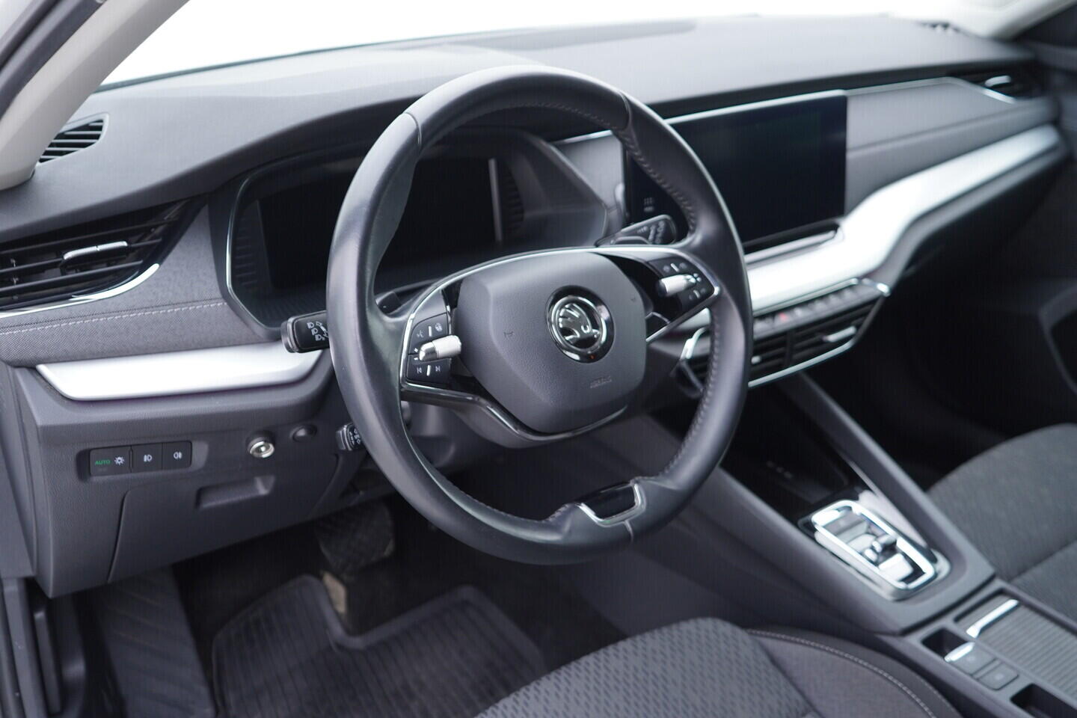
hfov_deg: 53.1
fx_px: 1077
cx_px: 538
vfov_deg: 36.9
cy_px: 359
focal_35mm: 36
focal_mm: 24
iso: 250
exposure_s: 1/40
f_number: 2.8
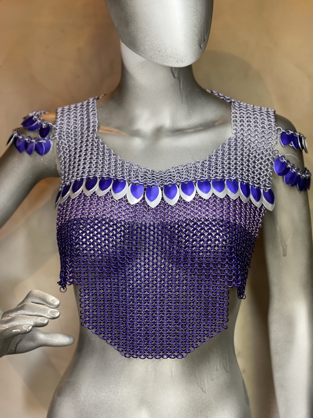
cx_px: 156
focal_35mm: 64
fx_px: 772
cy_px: 209
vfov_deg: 30.3
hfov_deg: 22.9
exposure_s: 1/40
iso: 125
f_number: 2.2
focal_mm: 7.5
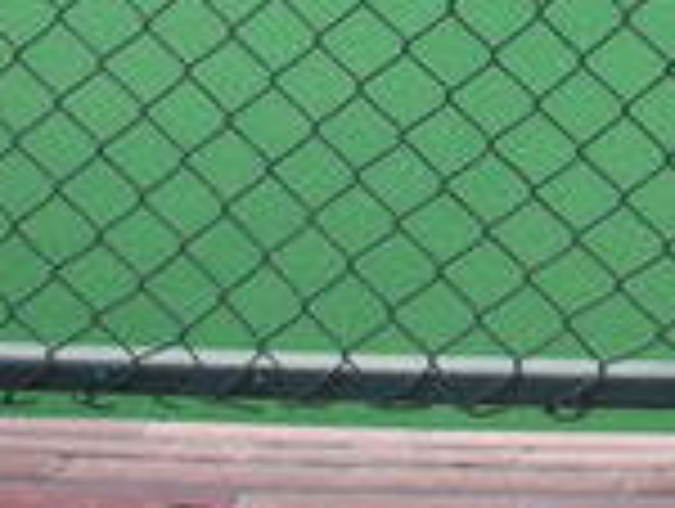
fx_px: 2734
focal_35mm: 140
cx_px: 810
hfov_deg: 13.7
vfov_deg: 10.1
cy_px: -355
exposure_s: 1/125
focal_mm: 5.8
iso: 140
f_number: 2.8
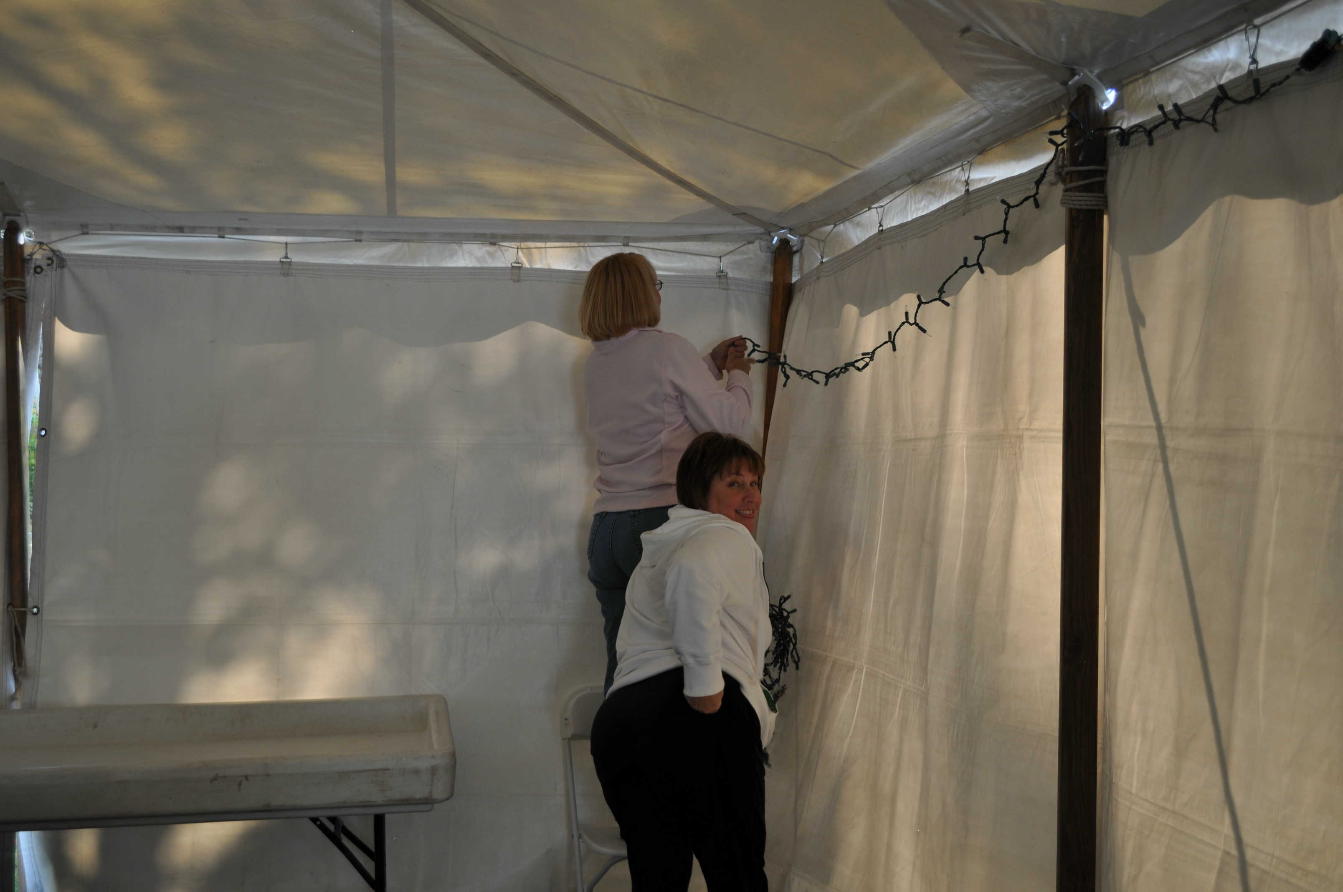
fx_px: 1677
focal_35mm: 45
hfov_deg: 43.7
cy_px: 446
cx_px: 672
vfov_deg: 29.8
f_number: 4.5
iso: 200
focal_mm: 30
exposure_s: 1/60
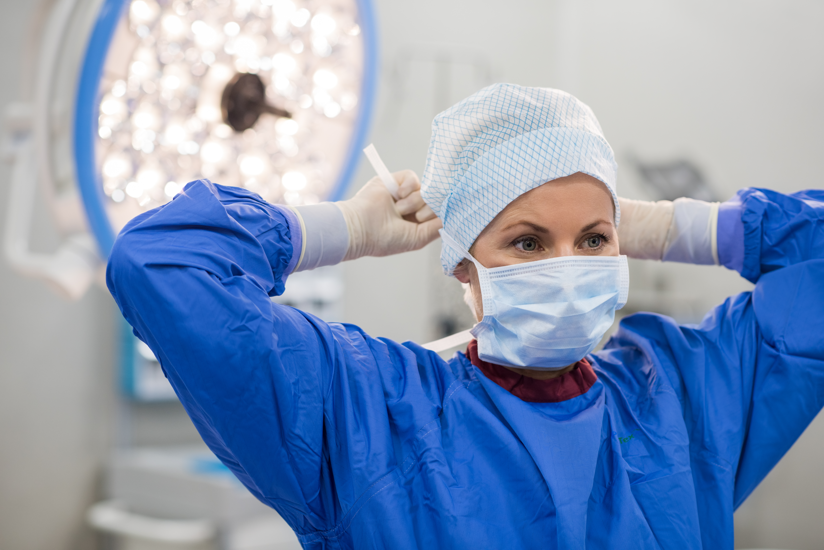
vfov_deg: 16.1
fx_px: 1946
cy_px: 275
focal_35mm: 85
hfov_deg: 23.9
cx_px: 412
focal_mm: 85
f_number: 2.8
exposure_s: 1/60
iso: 400
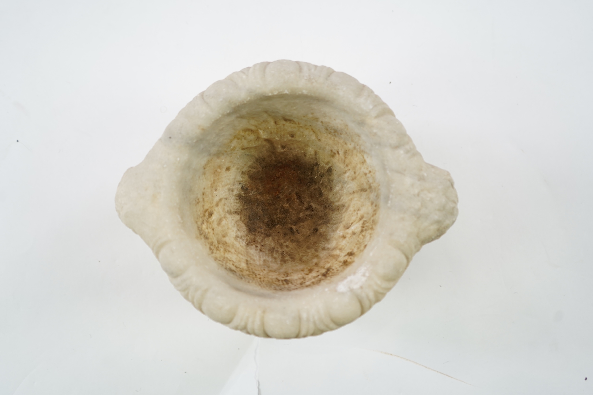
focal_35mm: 31
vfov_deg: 42.3
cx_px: 296
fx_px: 511
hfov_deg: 60.3
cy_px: 198
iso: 500
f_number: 4
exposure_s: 1/125
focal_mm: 31
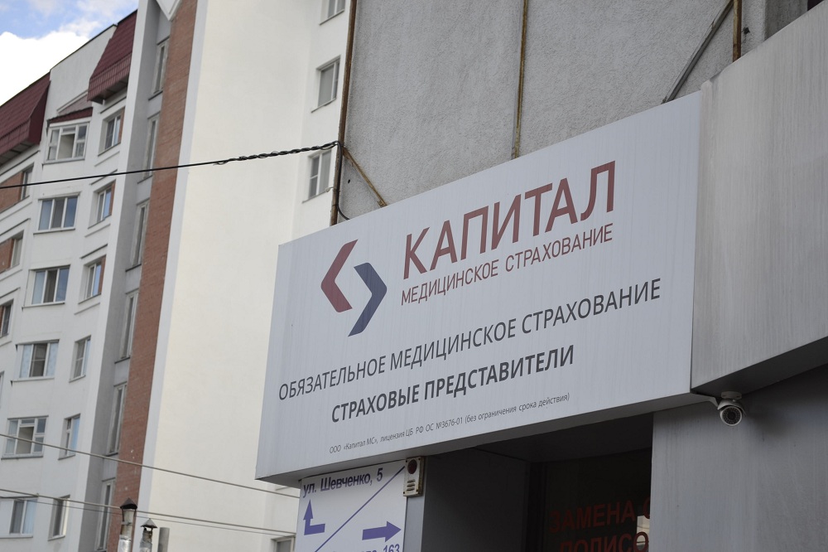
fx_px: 1724
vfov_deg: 18.2
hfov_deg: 27.0
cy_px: 276
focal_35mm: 75
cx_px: 414
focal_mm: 50
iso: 100
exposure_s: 1/125
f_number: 5.6
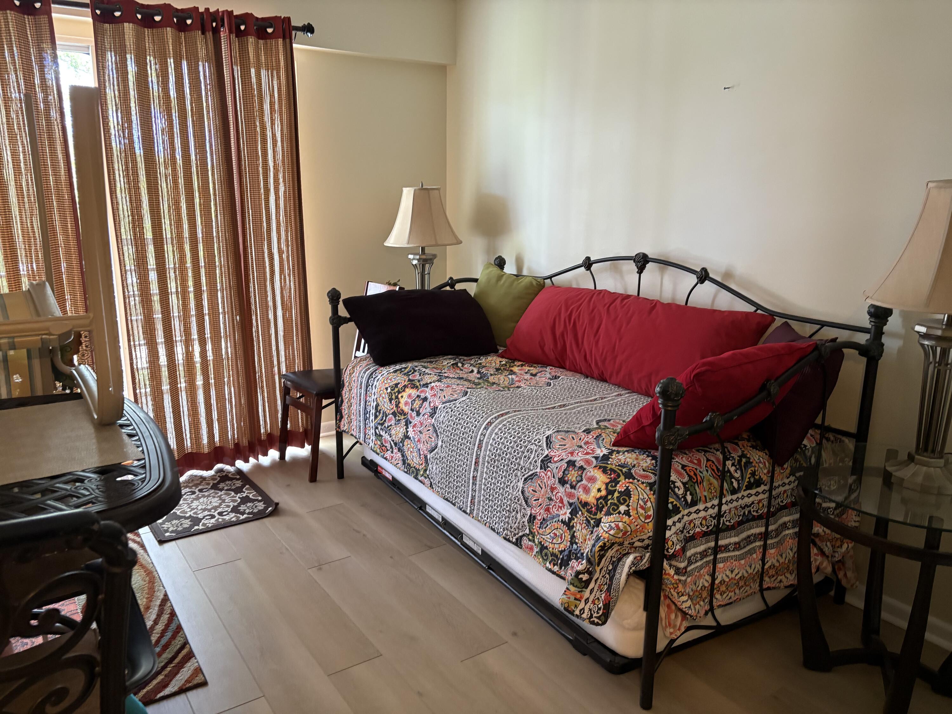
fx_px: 715
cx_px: 476
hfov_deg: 67.3
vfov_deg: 53.1
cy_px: 357
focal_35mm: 26
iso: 320
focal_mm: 5.96
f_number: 1.6
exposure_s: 1/60
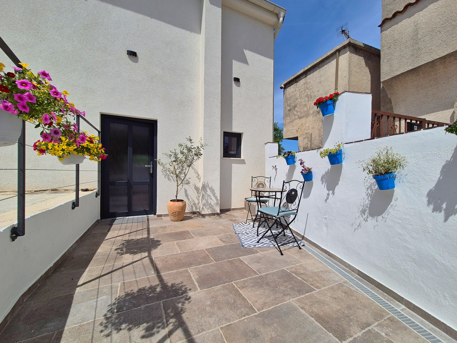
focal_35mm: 13
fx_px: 172
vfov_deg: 89.9
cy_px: 172
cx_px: 228
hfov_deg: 106.2
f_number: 2.2
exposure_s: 1/4608
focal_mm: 2.2
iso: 50
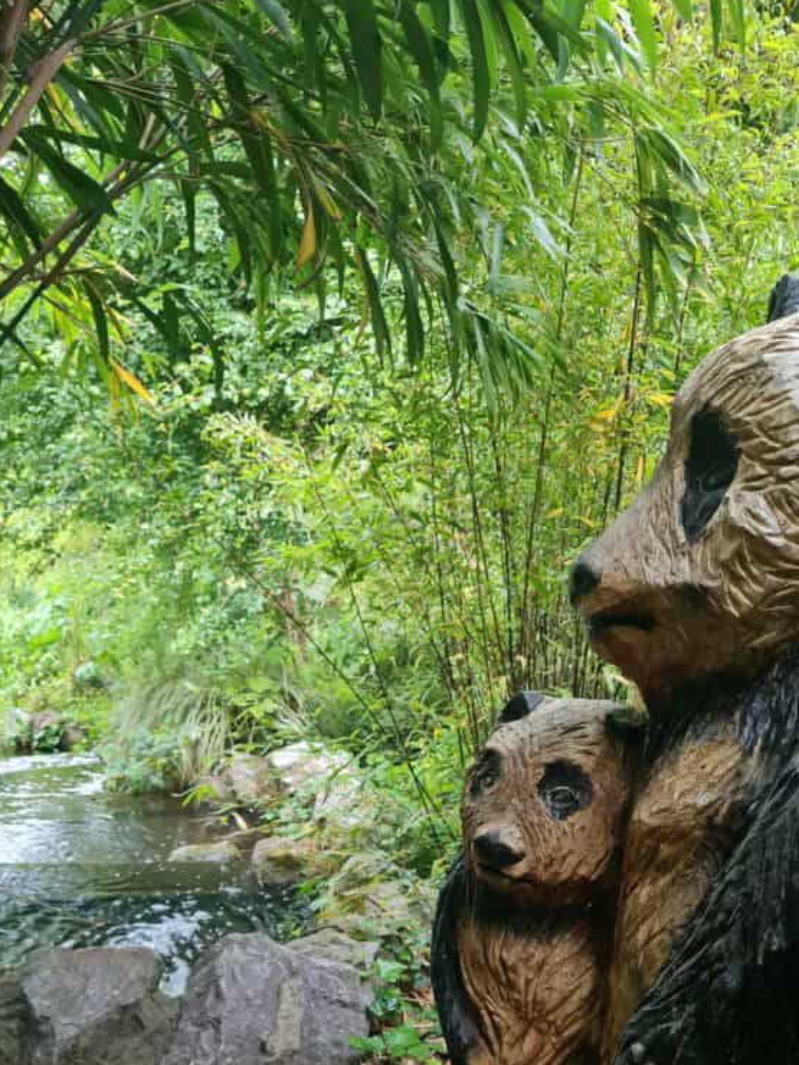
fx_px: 1108
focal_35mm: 36
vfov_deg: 50.4
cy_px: 711
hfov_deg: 39.7
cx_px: 407
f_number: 1.8
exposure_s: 1/100
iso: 320
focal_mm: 5.4
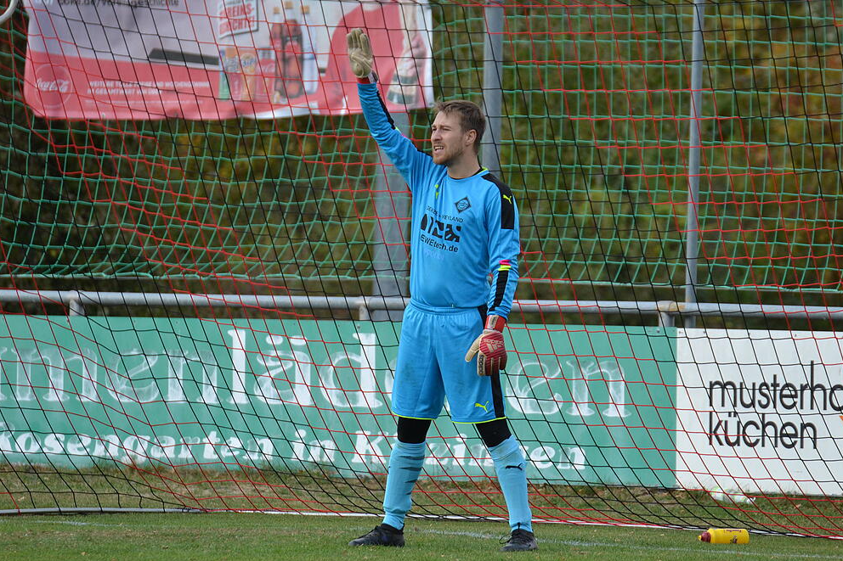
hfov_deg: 4.2
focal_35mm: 490
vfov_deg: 2.8
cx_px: 455
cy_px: 272
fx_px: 11471
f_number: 5.6
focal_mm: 300
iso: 500
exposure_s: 1/500
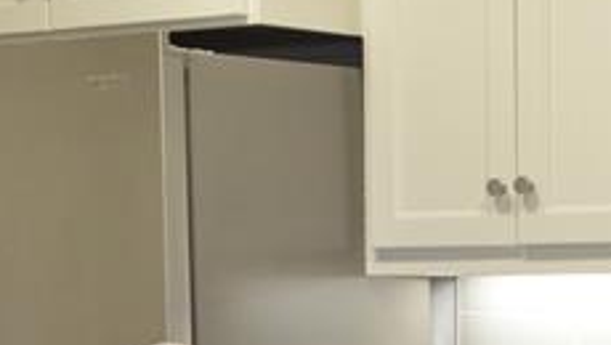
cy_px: 317
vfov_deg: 8.1
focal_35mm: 149
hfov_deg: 14.4
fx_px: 2417
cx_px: 417
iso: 2200
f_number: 5.6
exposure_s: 1/180
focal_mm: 32
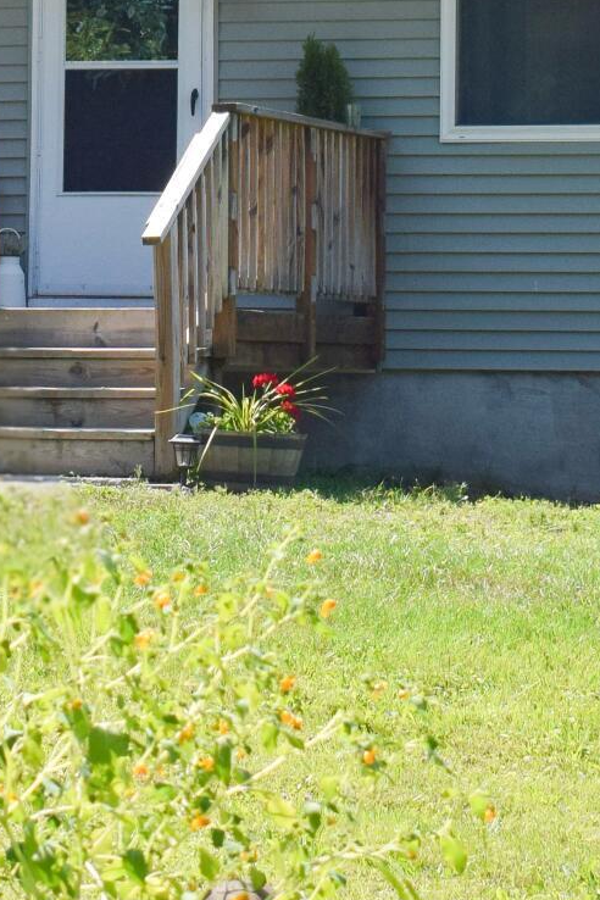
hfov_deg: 7.5
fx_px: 4575
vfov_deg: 11.2
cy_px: 178
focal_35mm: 183
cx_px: 38
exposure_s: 1/1600
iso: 400
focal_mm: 30
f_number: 5.6
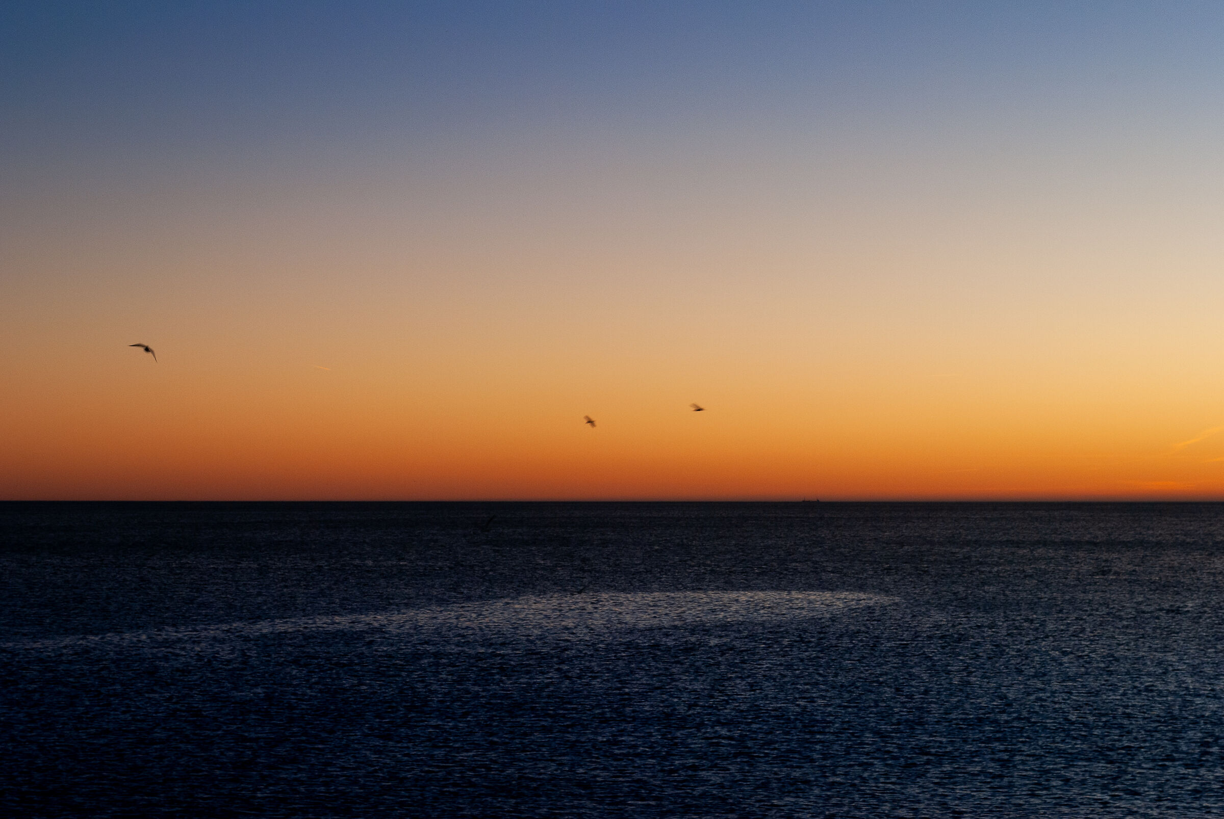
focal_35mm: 82
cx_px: 612
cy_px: 410
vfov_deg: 16.6
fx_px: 2809
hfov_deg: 24.6
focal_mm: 55
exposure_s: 1/25
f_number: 10
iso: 100
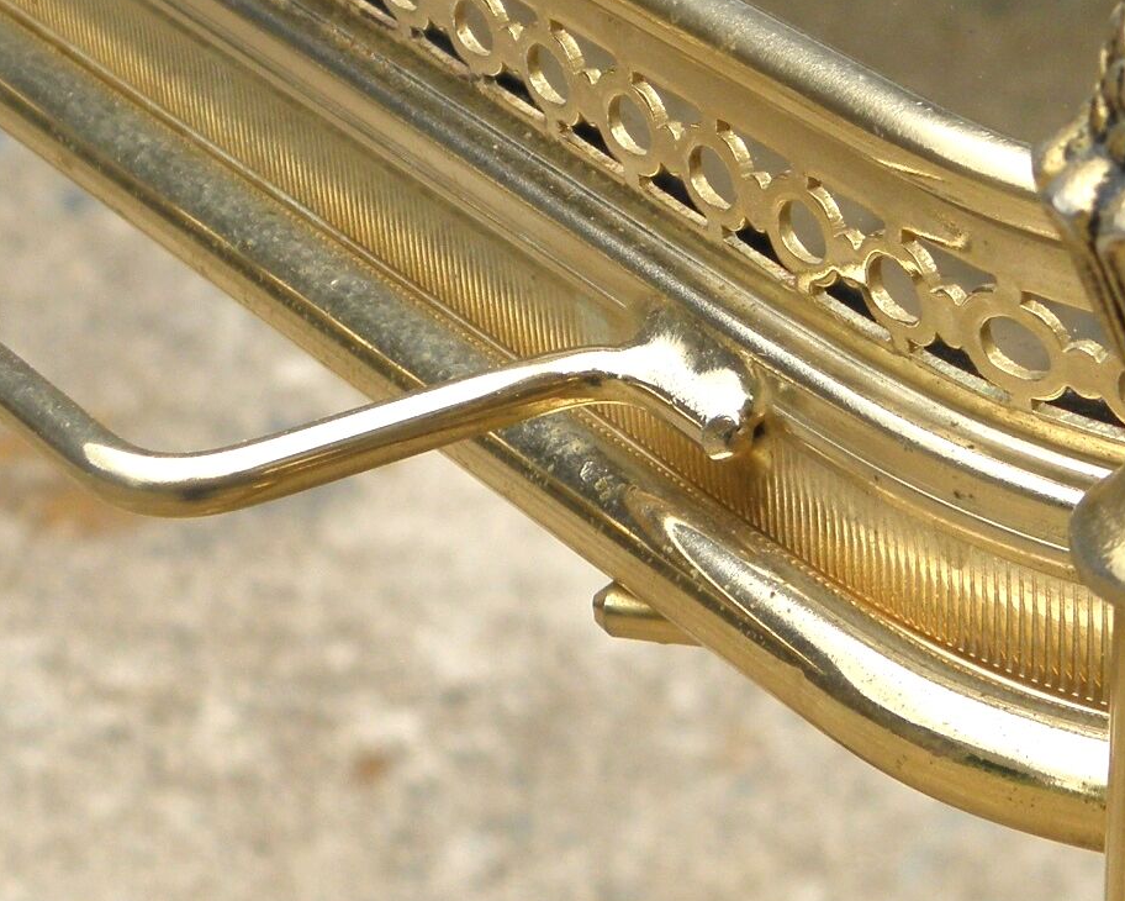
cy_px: 142
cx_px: 942
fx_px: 4562
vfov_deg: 11.2
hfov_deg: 14.0
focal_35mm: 137
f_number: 4
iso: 100
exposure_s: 1/80
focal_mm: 9.1
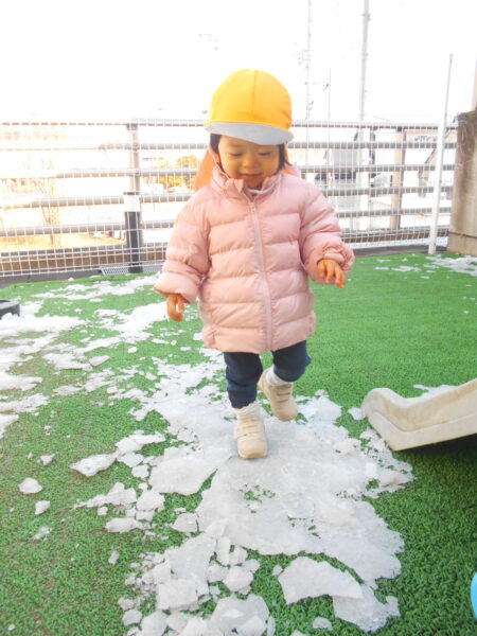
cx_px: 238
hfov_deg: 53.1
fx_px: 478
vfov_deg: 67.3
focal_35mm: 26
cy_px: 318
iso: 200
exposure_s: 1/250
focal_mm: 4.6
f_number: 3.2
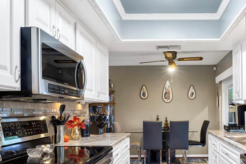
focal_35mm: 31
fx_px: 212
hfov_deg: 58.9
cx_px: 164
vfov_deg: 41.9
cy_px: 107
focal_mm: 10
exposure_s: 1/3.33
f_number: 10
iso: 200
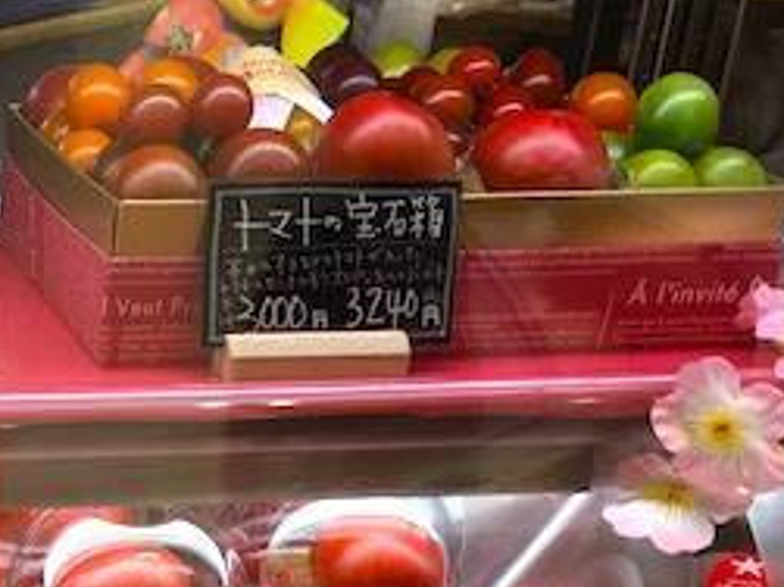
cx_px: -156
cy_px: 624
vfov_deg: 19.2
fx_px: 1675
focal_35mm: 74
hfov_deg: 24.0
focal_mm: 4.15
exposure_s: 1/60
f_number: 2.2
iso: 32
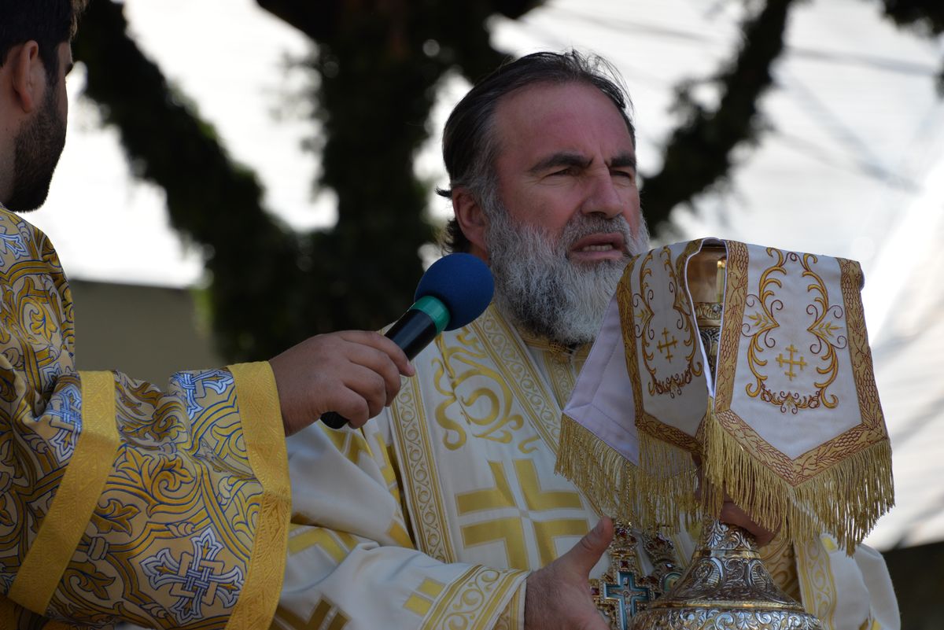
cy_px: 315
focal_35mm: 300
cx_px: 472
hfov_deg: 6.9
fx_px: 7869
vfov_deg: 4.6
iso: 640
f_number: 8
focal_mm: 300
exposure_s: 1/1000
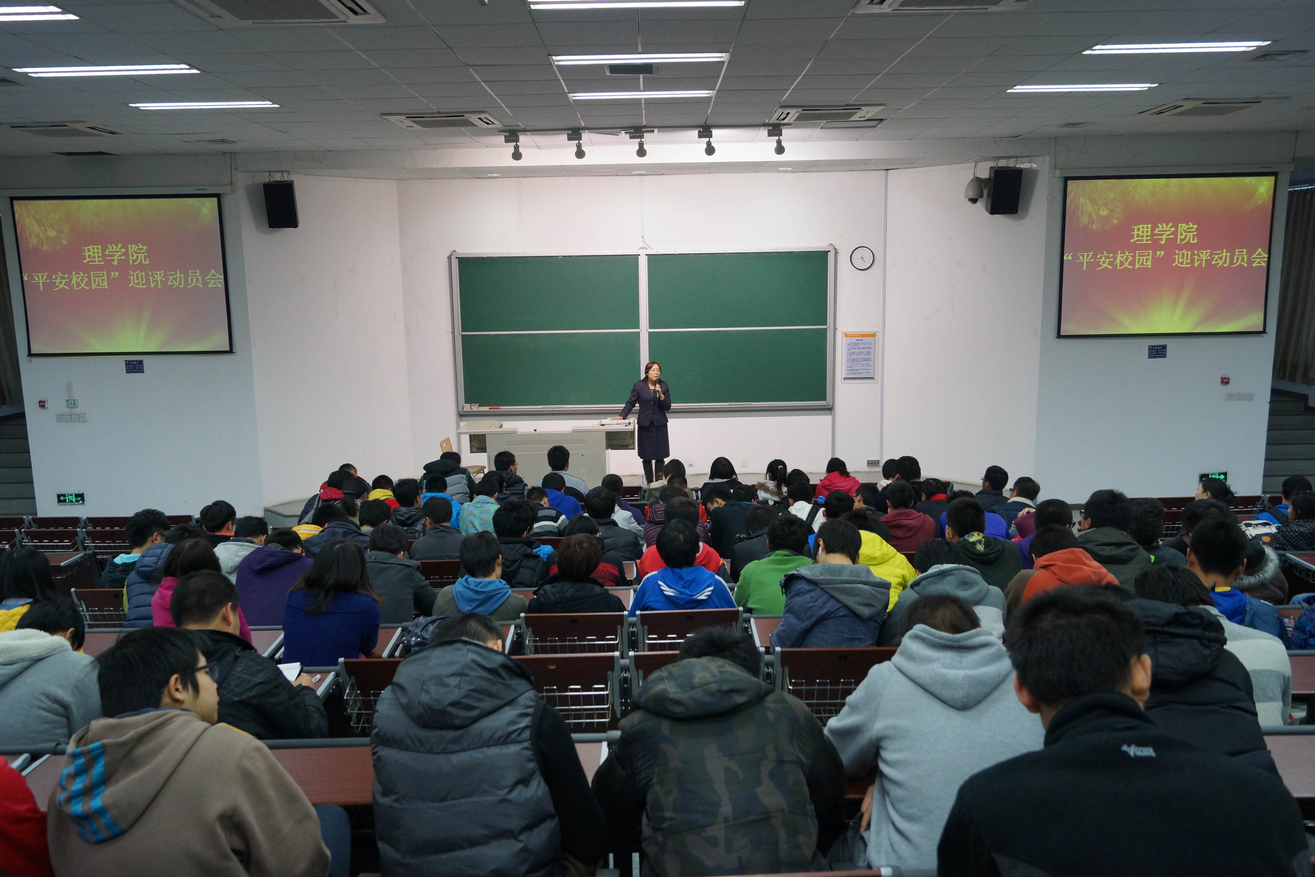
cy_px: 438
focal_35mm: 27
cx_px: 658
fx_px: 986
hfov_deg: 67.4
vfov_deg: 47.9
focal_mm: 18
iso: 640
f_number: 4
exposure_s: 1/60
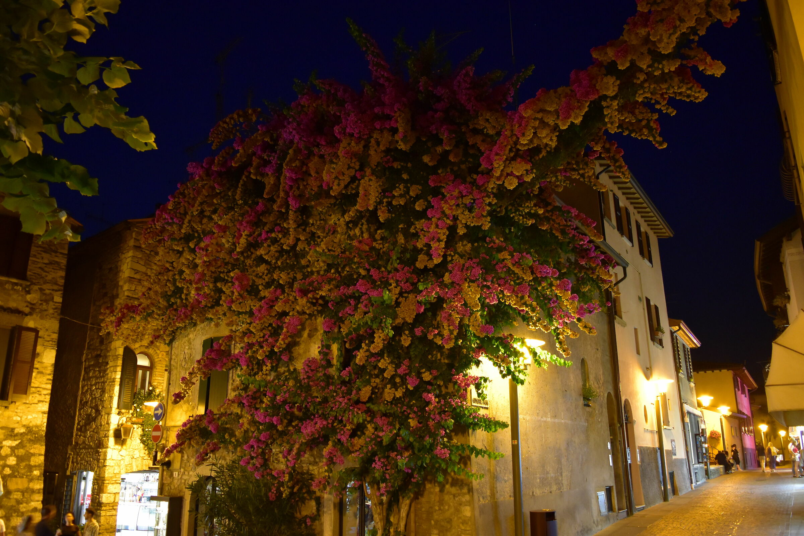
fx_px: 603
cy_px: 268
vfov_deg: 47.9
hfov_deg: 67.4
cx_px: 402
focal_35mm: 27
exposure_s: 1/10
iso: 1600
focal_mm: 18
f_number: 3.5
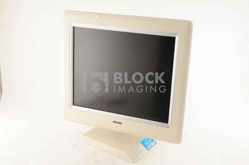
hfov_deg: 39.6
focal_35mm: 50
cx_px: 124
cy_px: 82
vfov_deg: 26.9
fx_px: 346
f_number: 11
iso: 1600
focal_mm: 50
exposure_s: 1/125
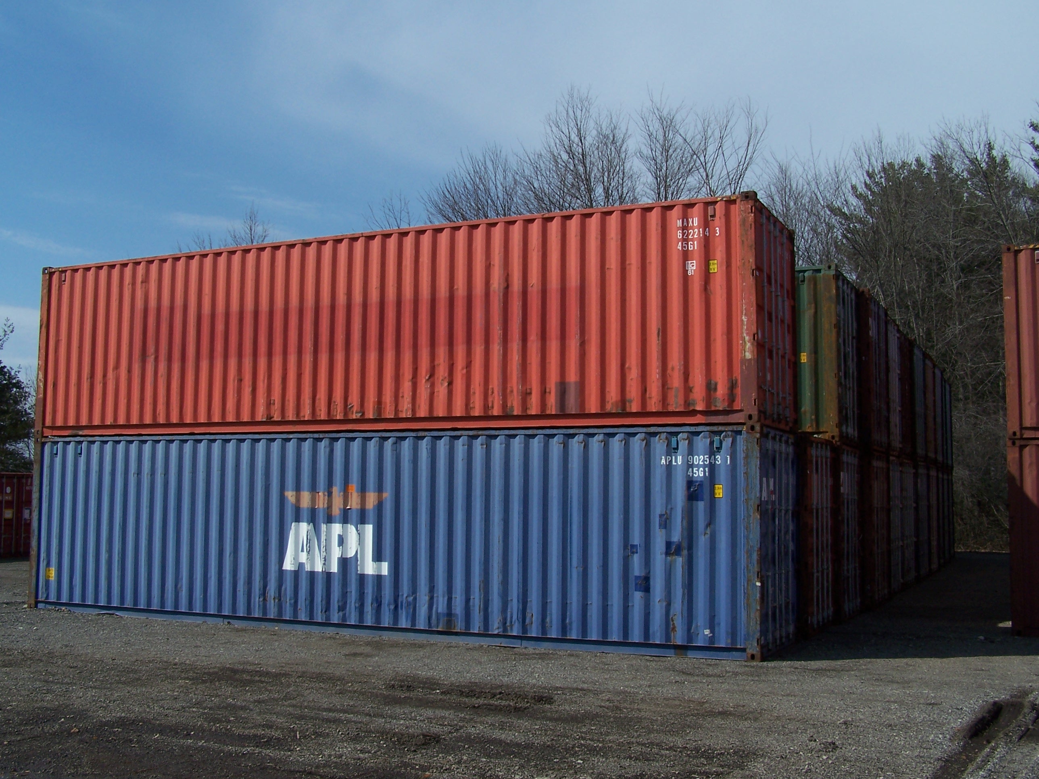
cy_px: 390
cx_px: 520
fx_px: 1141
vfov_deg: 37.7
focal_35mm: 38
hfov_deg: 49.0
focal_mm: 6.3
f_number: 5.6
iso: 80
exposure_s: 1/750
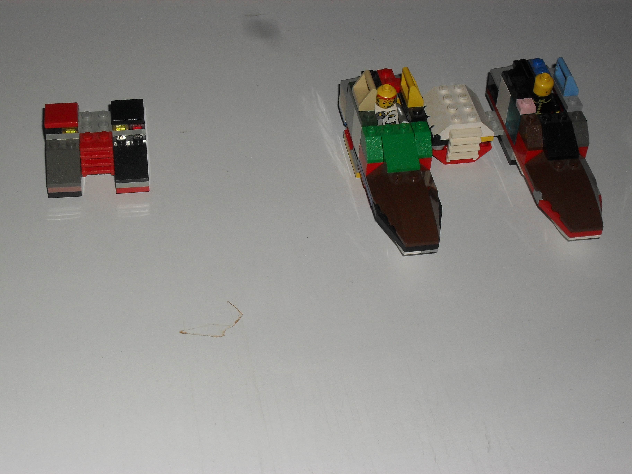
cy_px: 237
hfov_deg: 29.4
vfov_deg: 22.3
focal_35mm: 66
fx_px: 1205
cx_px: 316
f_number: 11.8
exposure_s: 1/60
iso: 100
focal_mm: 11.7
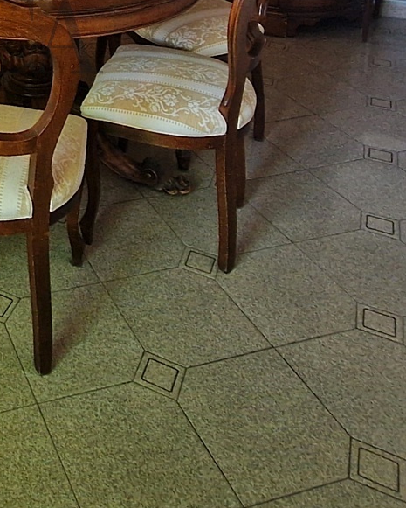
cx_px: -53
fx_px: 631
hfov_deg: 31.2
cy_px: -73
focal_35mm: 42
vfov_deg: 36.0
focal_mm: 2.2
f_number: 2.2
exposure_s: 1/50
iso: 400
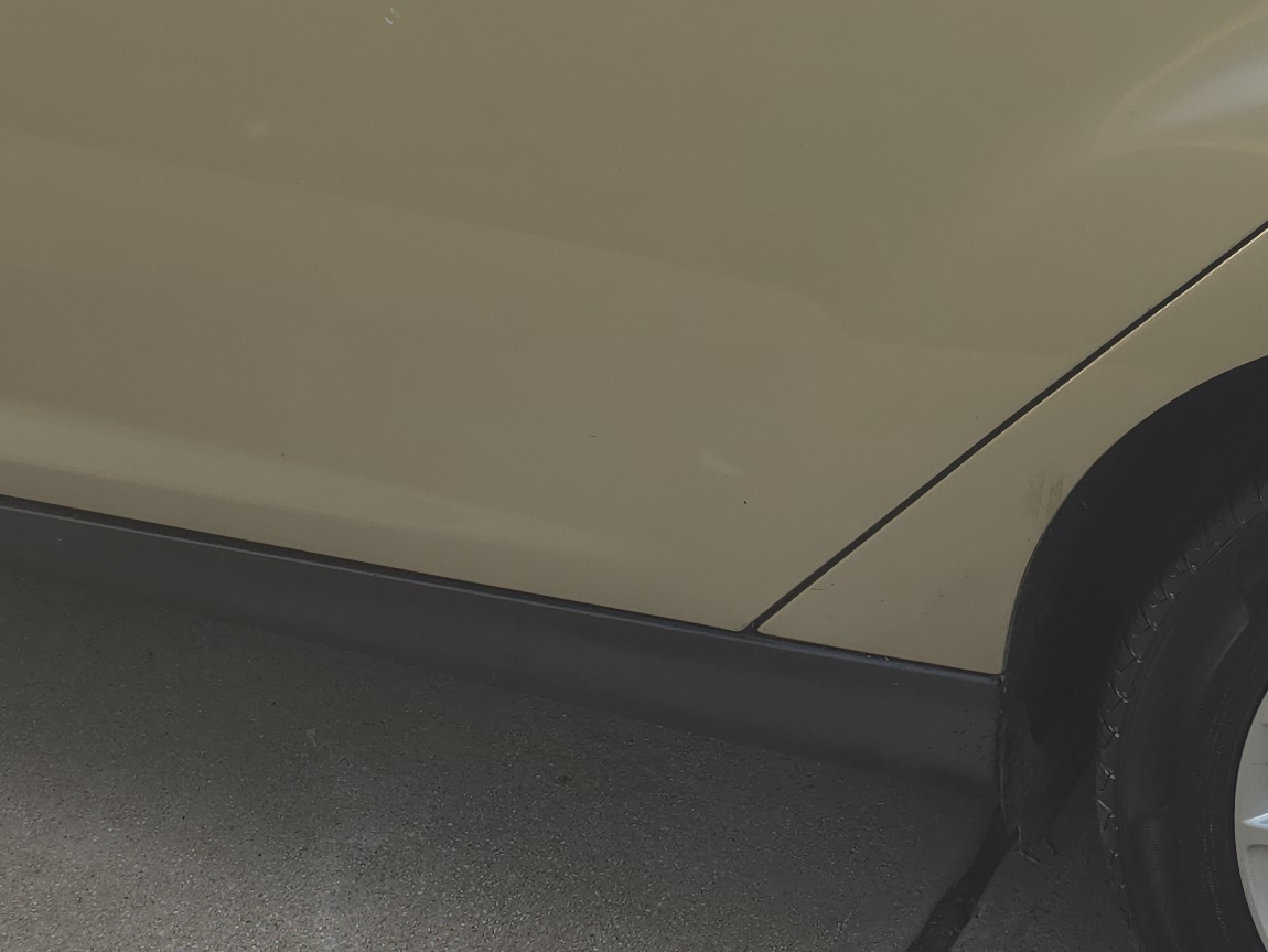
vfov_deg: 18.2
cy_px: 118
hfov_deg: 23.0
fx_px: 2931
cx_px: 1394
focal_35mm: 80
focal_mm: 6.3
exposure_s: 1/60
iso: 20
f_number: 1.7
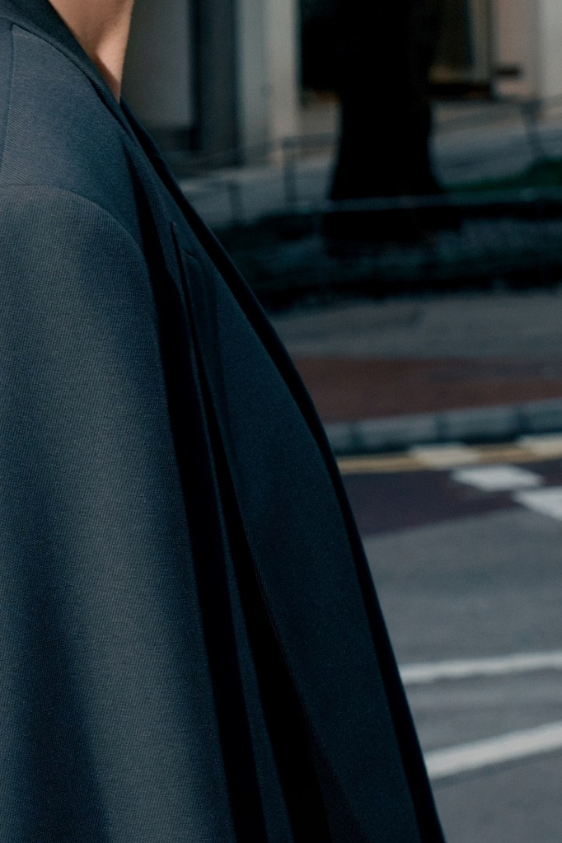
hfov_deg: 7.4
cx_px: 80
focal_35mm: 184
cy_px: 615
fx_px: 4308
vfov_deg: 11.2
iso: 320
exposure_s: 1/125
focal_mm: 49
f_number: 8
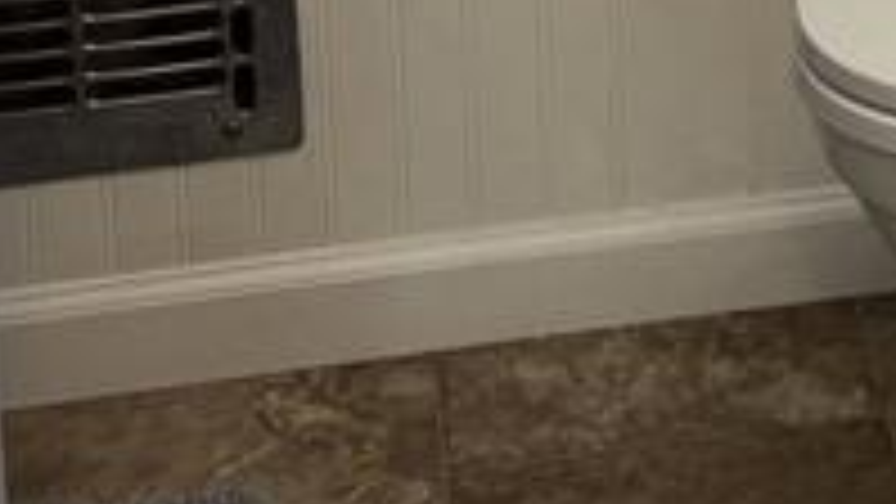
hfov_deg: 14.2
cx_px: 1144
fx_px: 3469
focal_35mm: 146
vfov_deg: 7.4
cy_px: -990
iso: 100
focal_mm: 5.96
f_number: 1.6
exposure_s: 1/120
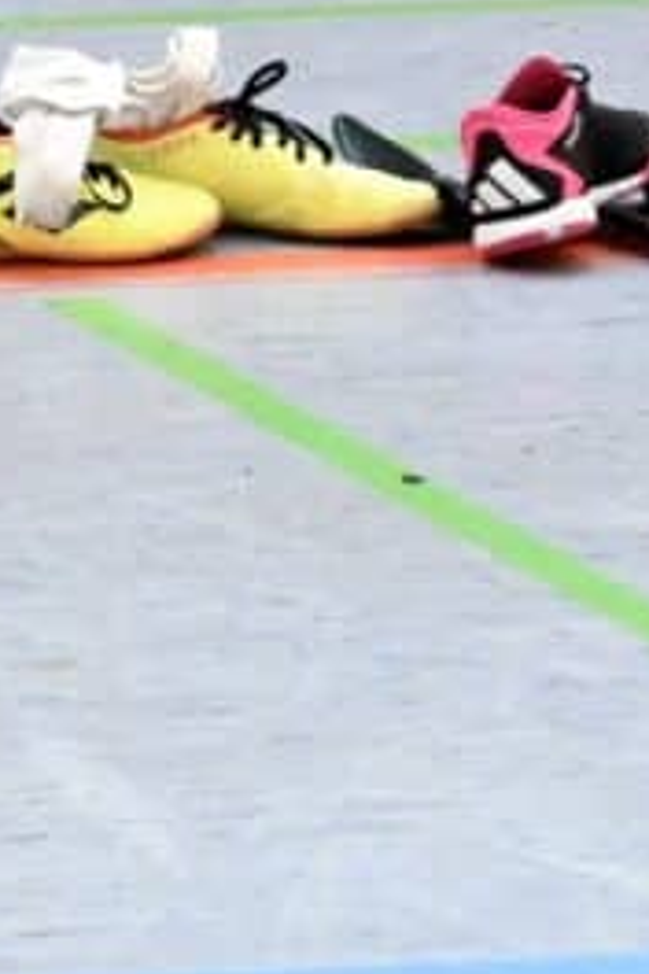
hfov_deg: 4.3
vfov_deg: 7.4
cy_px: -1090
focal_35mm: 264
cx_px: -2873
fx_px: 7138
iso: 2800
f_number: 2.8
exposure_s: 1/800
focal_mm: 34
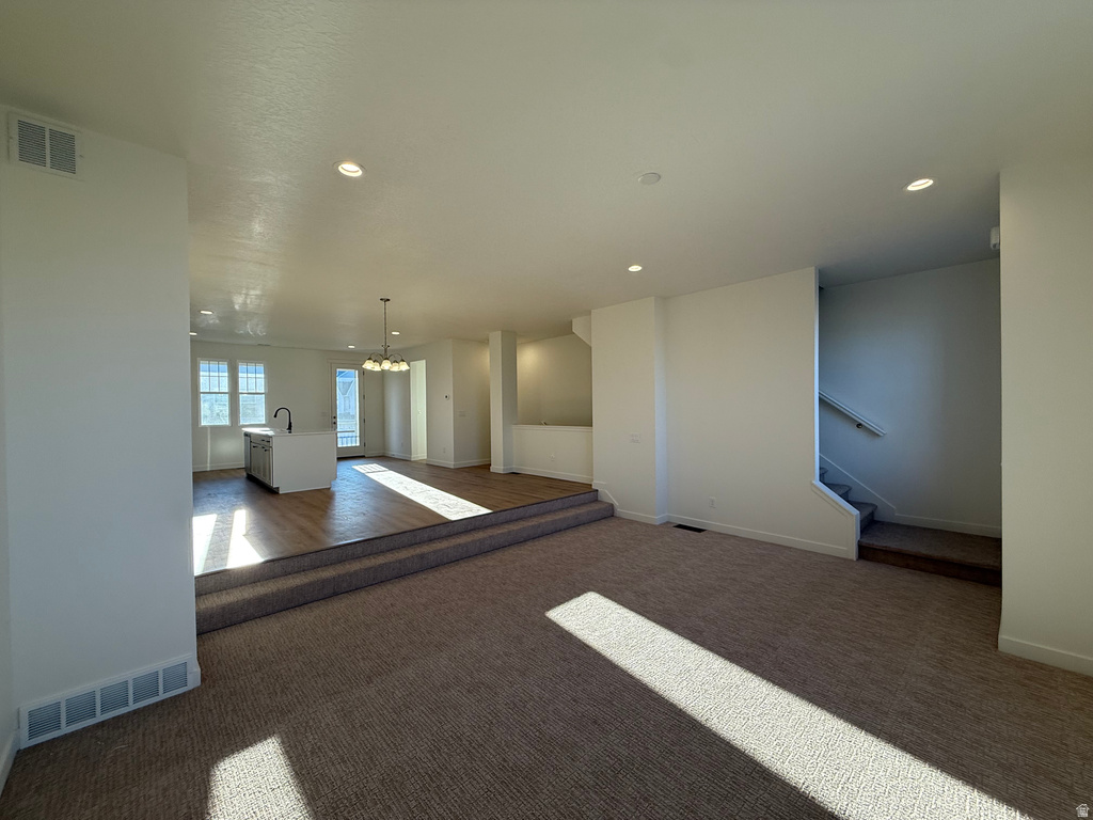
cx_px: 546
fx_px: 442
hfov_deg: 102.1
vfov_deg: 85.7
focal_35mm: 14
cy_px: 410
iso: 64
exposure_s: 1/157
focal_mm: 2.22
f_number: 2.2
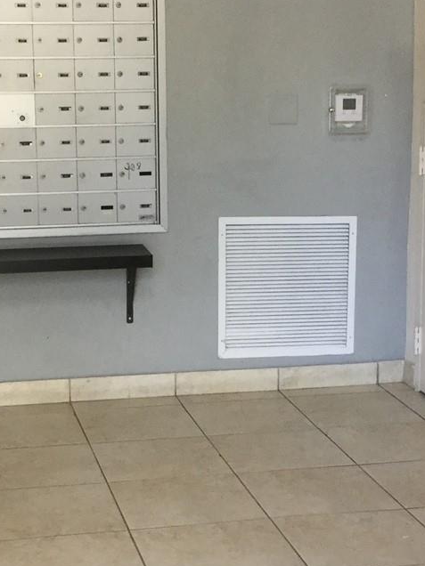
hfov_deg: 18.9
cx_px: 178
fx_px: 1277
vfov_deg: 25.0
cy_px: 271
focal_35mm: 78
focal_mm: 3.3
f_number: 2.4
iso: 25
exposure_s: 1/30
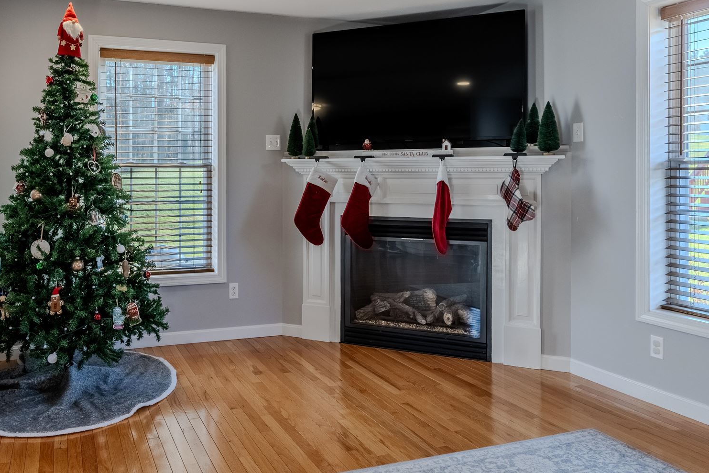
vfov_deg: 44.7
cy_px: 190
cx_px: 259
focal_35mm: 29
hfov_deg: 62.6
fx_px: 571
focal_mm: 14
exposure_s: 1/320
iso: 400
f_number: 8
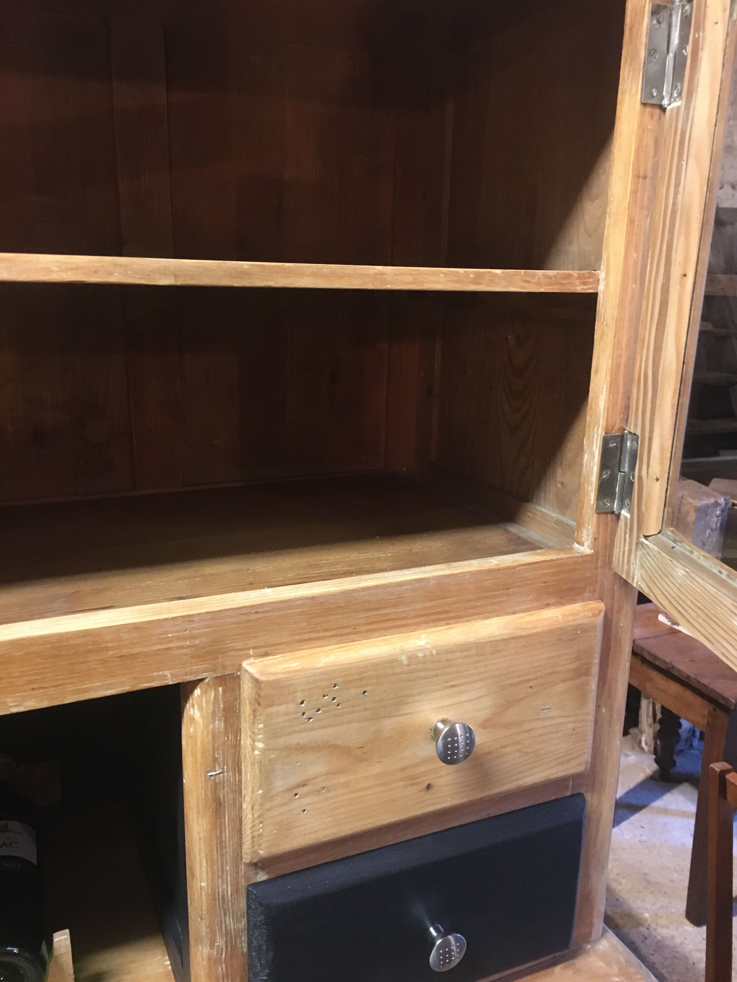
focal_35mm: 29
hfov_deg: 48.2
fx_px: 823
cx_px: 368
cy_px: 491
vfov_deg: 61.7
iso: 500
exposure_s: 1/17
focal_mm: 4.15
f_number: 2.2
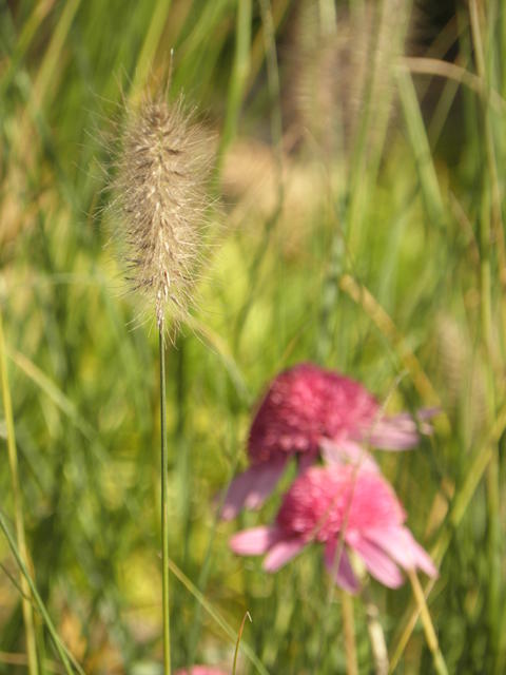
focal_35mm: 279
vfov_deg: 7.1
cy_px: 338
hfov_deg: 5.3
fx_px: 5438
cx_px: 253
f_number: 4.5
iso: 100
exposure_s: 1/320
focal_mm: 49.7
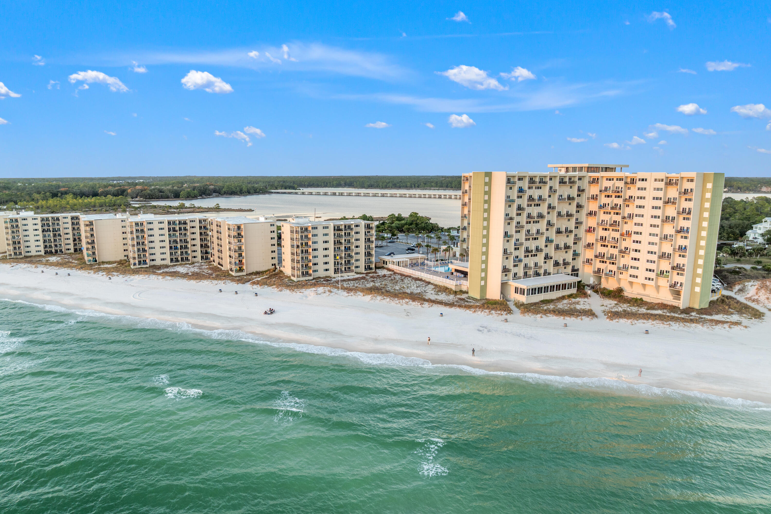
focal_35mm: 25
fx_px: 535
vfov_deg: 51.2
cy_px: 285
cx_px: 386
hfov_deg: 71.5
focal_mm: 12.29
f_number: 2.8
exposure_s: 1/60
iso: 110
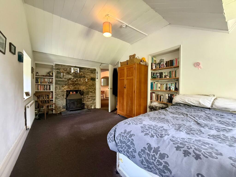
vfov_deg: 85.7
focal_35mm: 14
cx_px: 118
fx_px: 95
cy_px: 88
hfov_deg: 102.1
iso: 640
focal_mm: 2.22
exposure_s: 1/60
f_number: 2.2
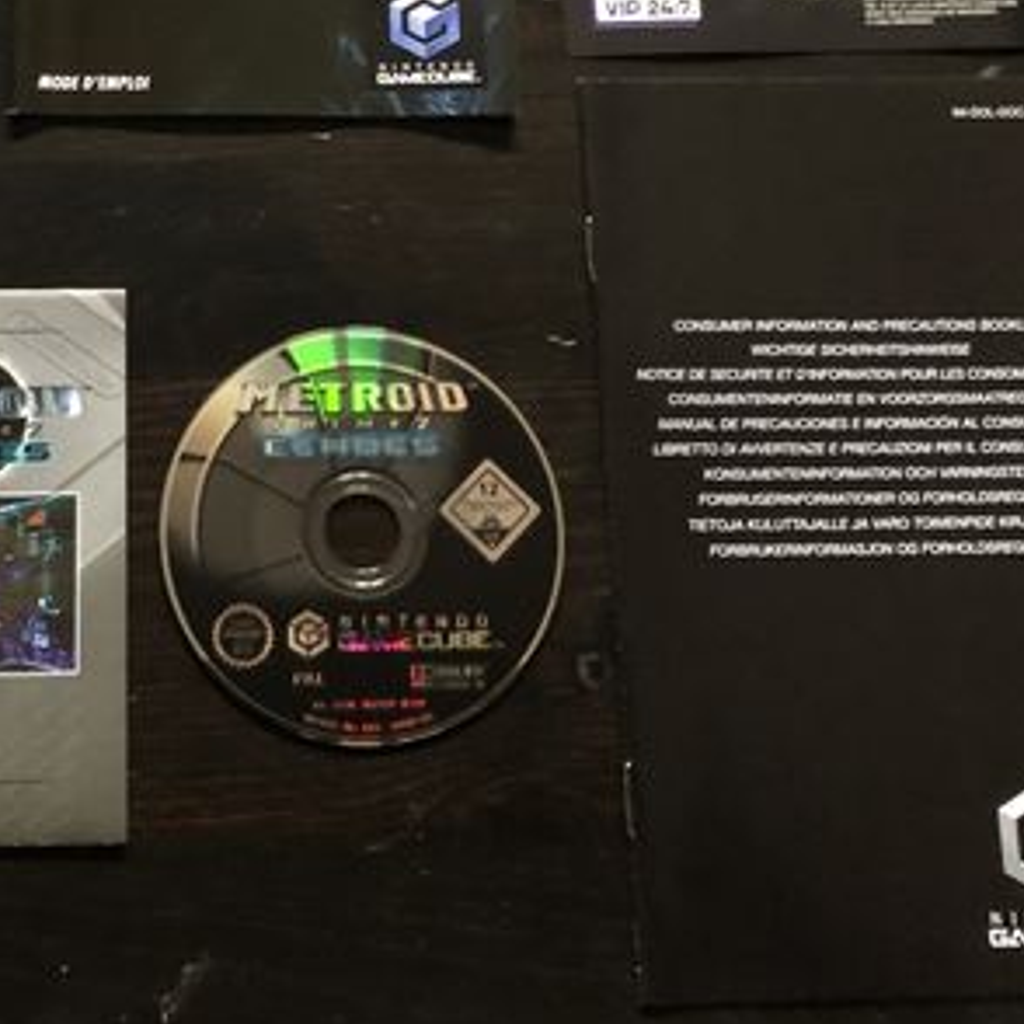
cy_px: 172
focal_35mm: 59
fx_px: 1975
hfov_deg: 28.4
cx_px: 202
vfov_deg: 28.3
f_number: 1.8
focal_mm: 4
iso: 80
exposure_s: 1/4
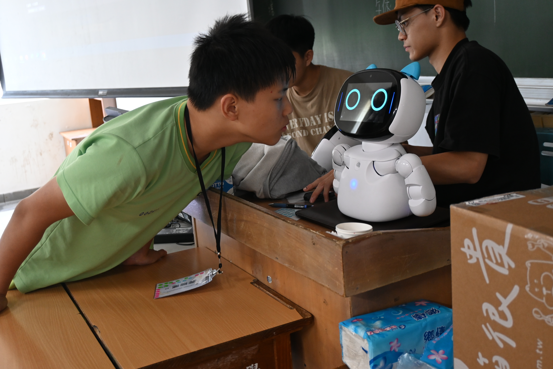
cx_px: 276
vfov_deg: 33.6
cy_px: 184
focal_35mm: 40
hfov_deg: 48.7
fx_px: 611
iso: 1000
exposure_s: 1/40
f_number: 4.5
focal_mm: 26.5
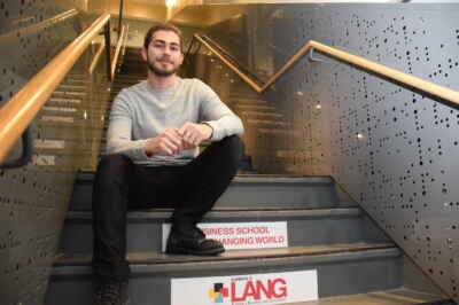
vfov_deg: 47.9
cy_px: 152
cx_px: 230
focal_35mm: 27
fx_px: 344
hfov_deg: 67.4
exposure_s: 1/60
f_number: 3.5
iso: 3200
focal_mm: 18
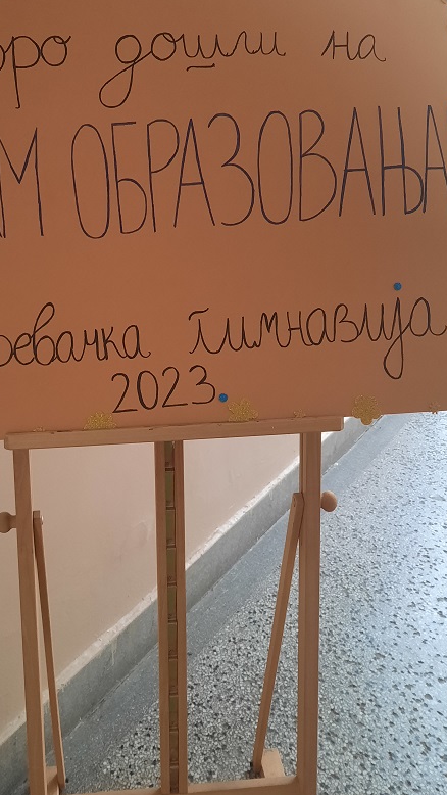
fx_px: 737
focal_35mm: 35
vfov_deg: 56.2
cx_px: 154
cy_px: 323
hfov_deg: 33.5
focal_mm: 4.6
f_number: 2
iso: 250
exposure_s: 1/33
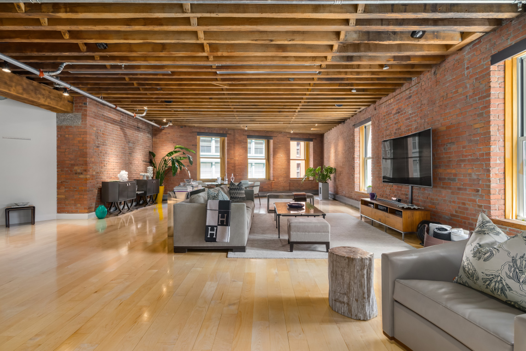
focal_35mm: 17
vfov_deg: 70.5
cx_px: 263
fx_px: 248
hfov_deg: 93.3
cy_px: 176
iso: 500
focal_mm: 17
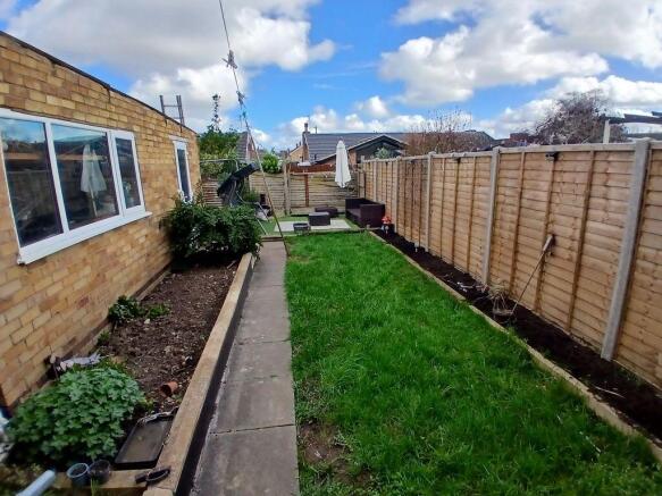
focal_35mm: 17
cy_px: 248
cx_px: 331
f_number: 2.2
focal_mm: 1.4
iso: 50
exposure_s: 1/833
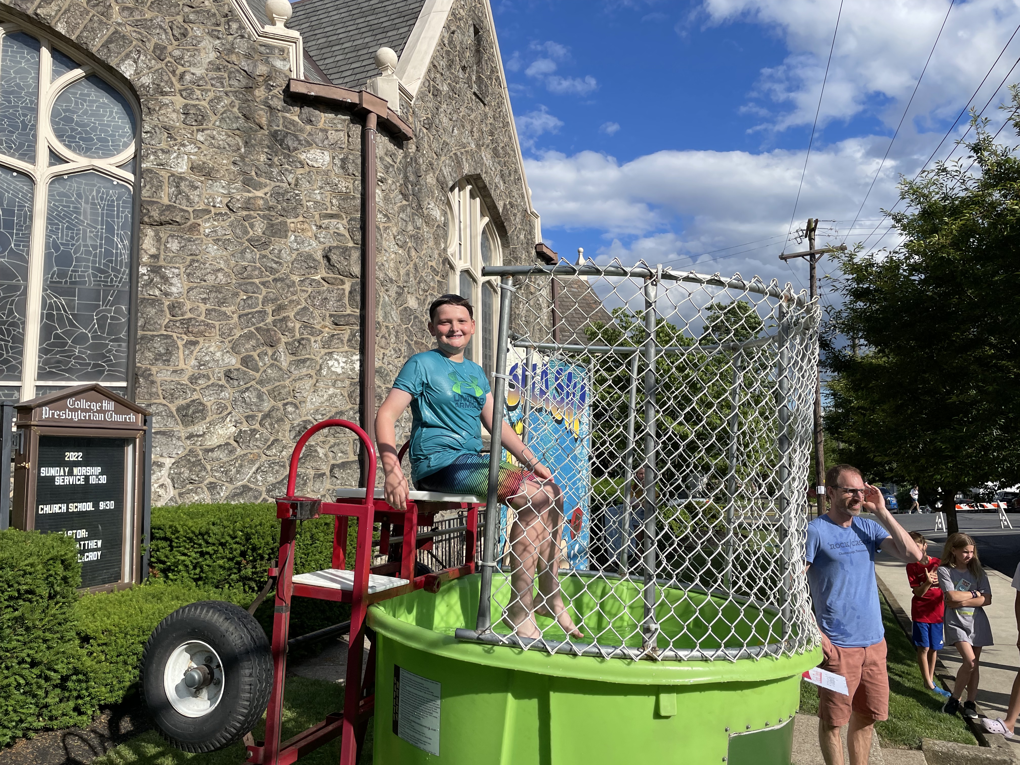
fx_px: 766
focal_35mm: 26
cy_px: 382
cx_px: 510
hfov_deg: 67.3
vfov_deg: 53.1
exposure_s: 1/3861
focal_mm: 4.2
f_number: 1.6
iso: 32
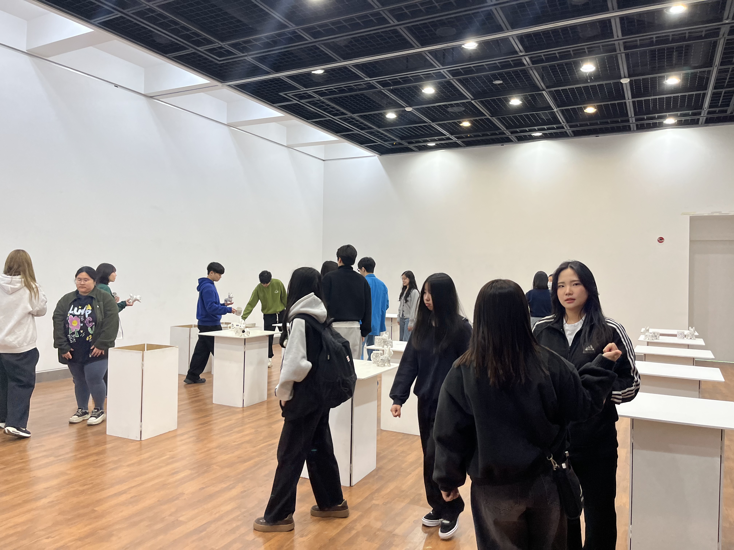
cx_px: 367
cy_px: 275
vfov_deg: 53.1
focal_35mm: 26
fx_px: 551
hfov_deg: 67.3
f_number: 1.6
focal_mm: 5.1
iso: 100
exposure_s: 1/120
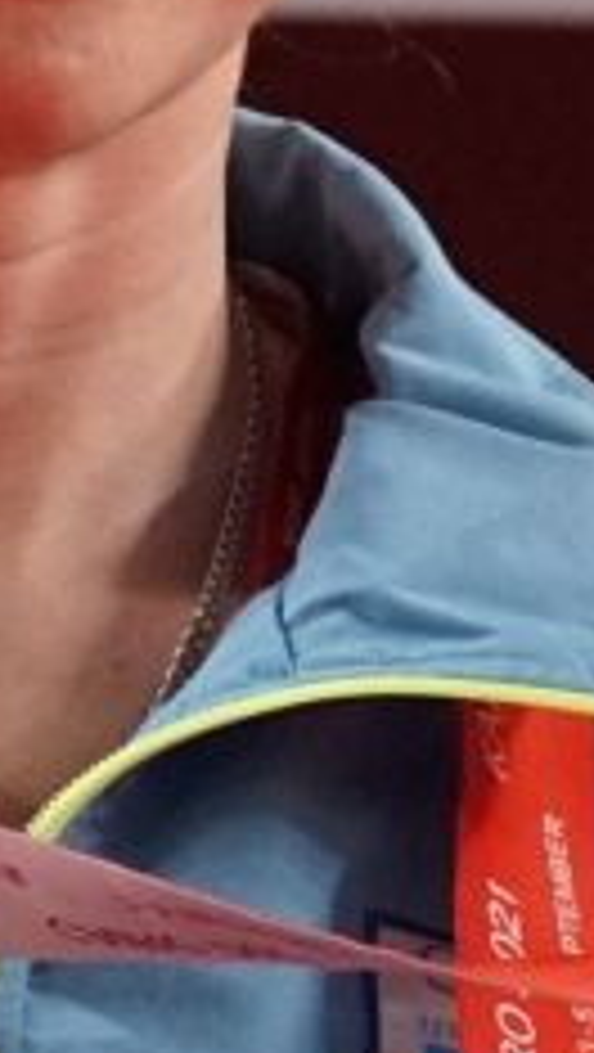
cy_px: 580
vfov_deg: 0.9
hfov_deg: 0.5
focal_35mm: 2417
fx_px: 67532
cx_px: -22
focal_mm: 200
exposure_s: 1/320
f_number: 3.5
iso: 1250
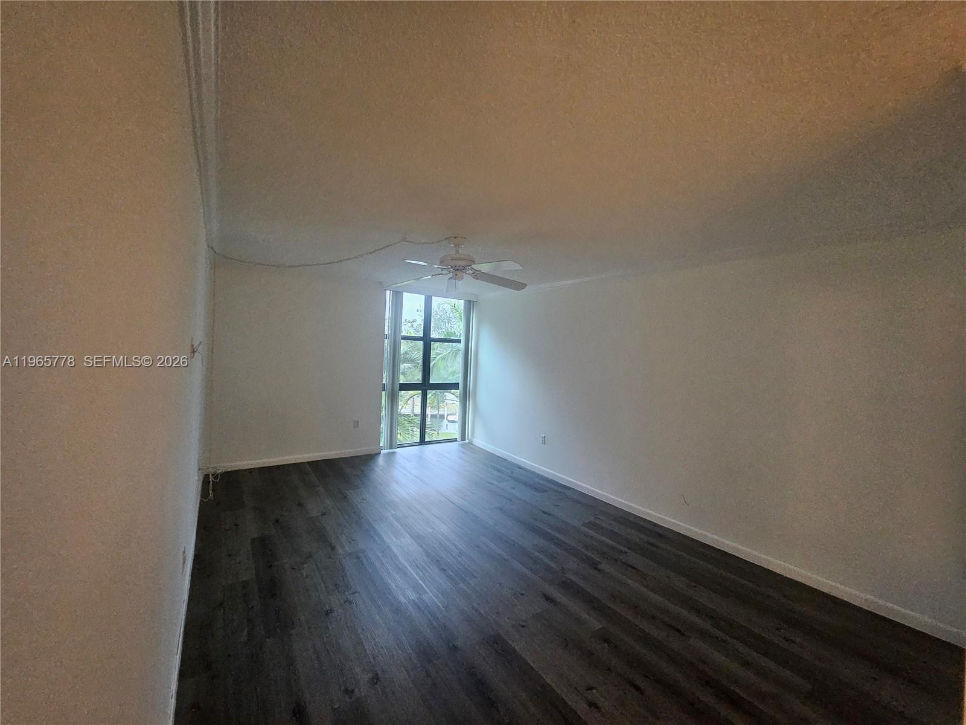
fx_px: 363
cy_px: 362
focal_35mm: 13
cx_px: 483
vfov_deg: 89.9
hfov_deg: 106.2
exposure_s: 1/30
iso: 640
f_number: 2.2
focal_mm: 1.74
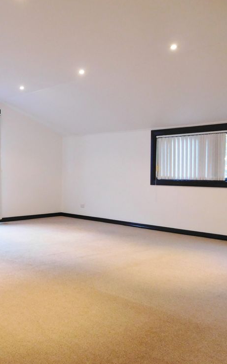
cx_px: 73
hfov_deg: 34.9
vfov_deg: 54.0
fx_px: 356
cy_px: 183
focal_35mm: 36
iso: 320
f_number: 3.4
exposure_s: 1/30
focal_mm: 4.5
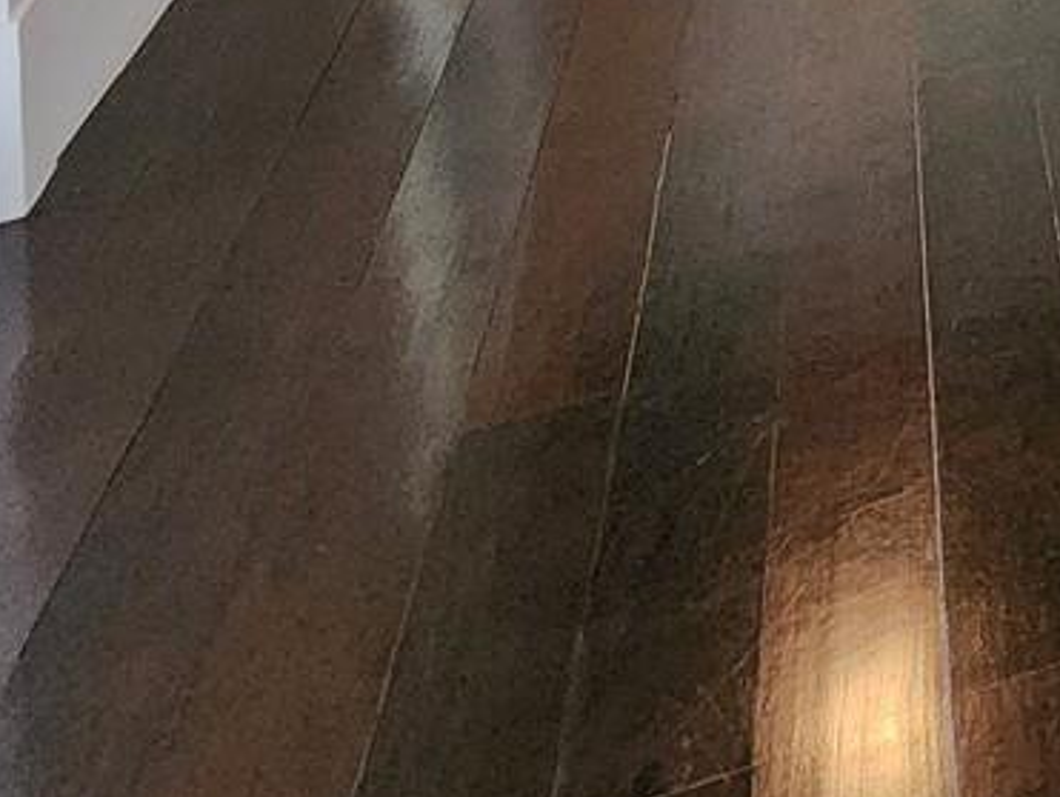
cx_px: 1771
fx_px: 1716
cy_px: -834
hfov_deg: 23.4
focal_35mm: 56
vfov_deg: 17.6
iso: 320
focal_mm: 2.2
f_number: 2.2
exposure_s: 1/60
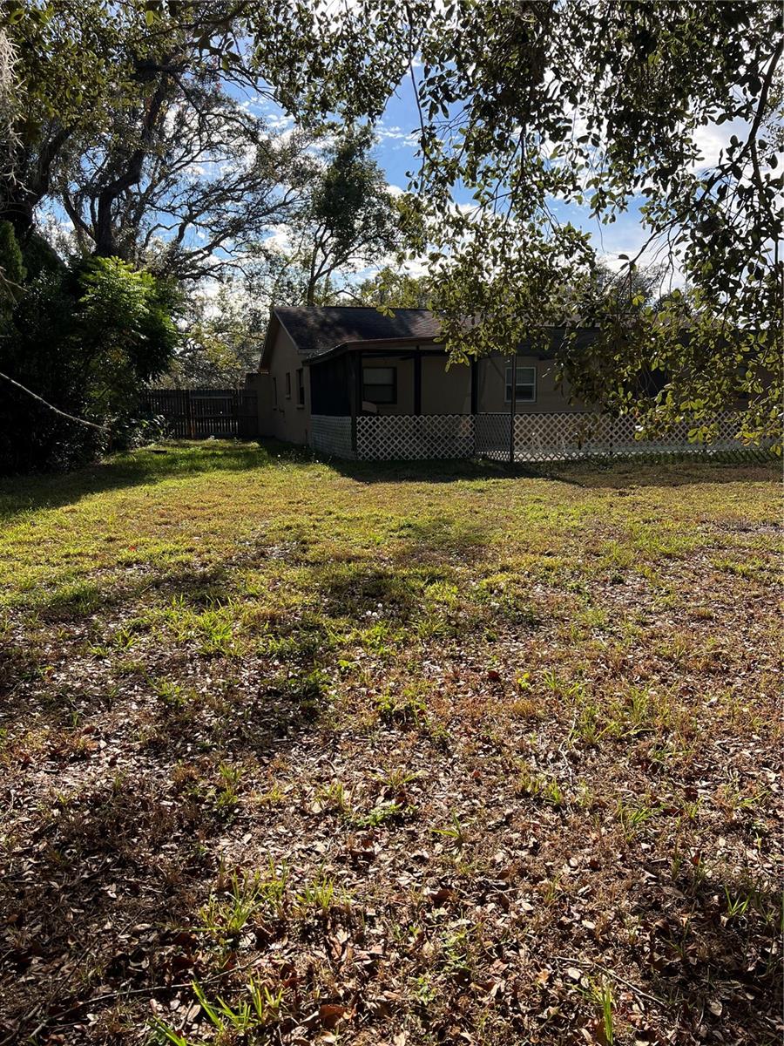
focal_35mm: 26
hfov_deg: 53.1
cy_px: 523
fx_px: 785
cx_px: 392
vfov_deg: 67.3
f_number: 1.5
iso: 50
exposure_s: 1/2299
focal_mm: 5.7
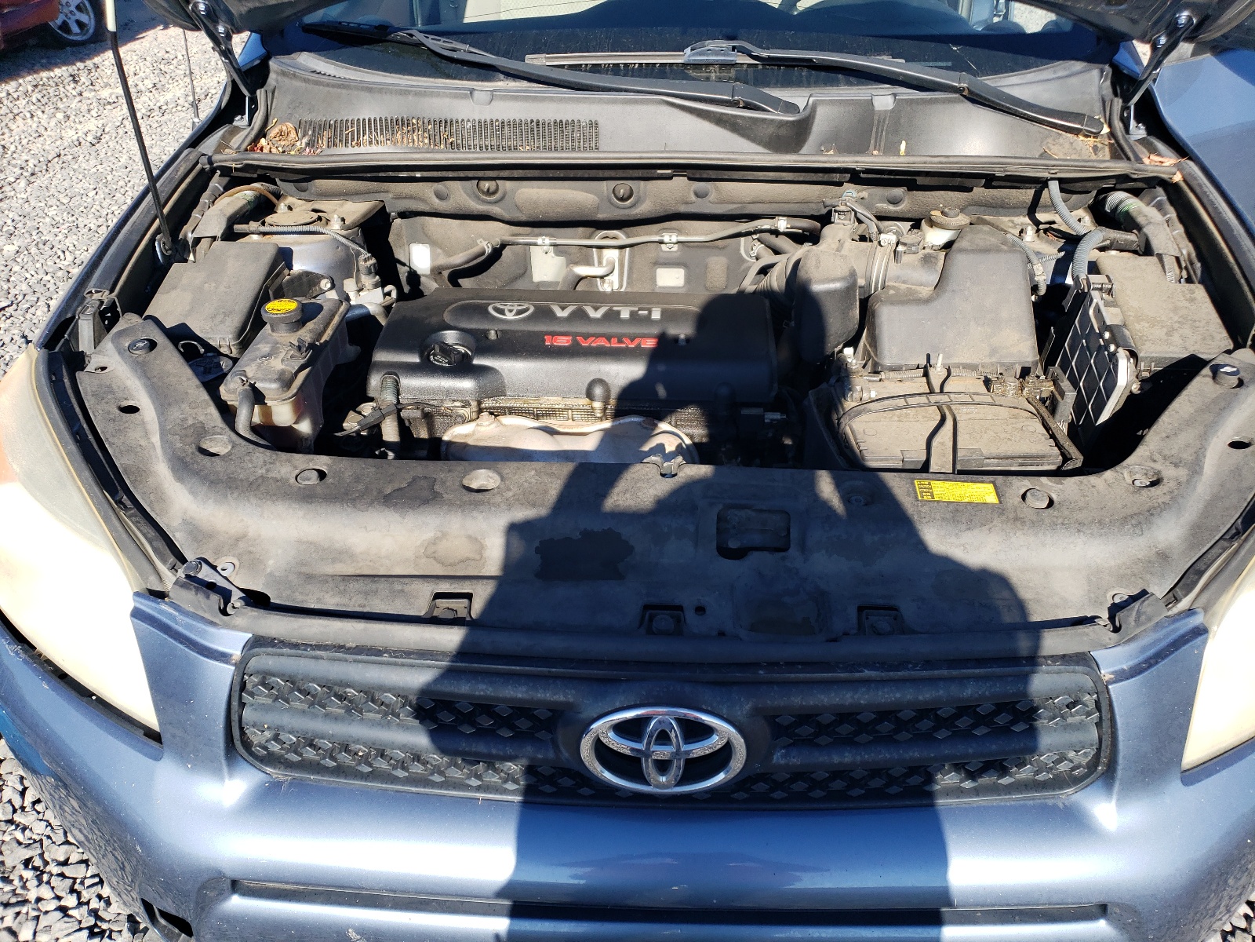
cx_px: 628
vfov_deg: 53.1
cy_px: 471
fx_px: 943
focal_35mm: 26
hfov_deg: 67.3
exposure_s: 1/1111
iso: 50
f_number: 1.5
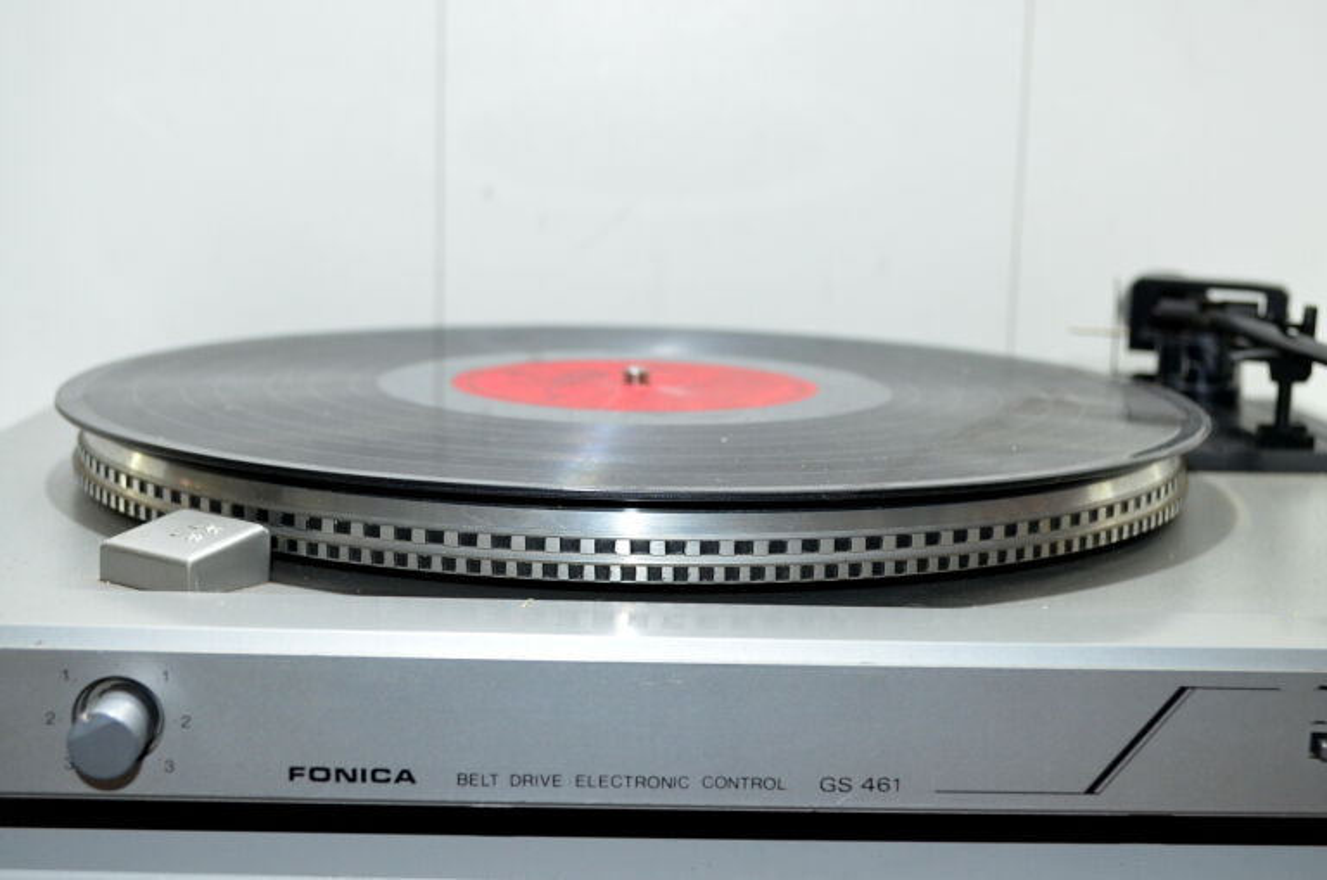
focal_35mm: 51
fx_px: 1876
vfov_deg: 26.4
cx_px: 664
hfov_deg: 38.9
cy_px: 440
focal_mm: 34
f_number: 5.6
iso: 1600
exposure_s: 1/100
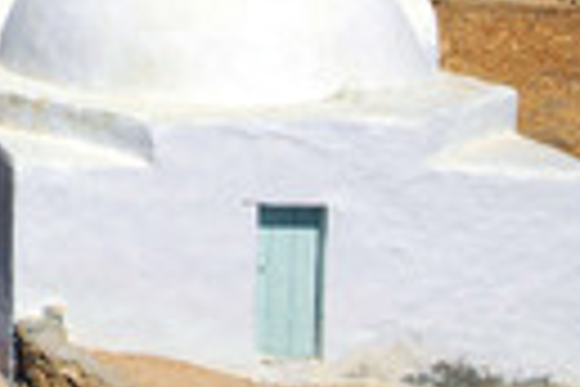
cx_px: -281
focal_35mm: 98
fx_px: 1579
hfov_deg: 18.5
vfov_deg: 13.2
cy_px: -202
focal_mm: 20
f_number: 11
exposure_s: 1/500
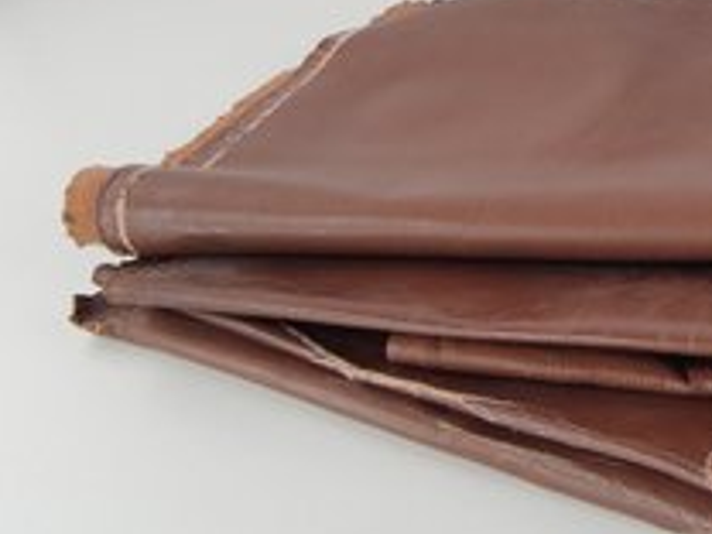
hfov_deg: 30.8
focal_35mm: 61
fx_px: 1255
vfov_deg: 24.0
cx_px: 584
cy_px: 228
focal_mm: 6.64
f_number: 4.7
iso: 200
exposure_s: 1/160
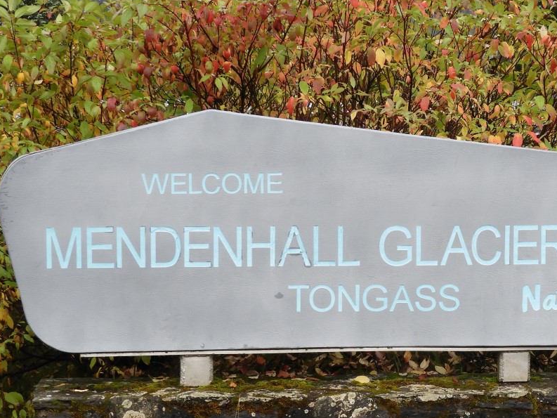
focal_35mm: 118
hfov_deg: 16.5
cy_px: 284
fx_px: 1899
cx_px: 498
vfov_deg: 12.5
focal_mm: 11.6
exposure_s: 1/200
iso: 100
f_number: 4.2
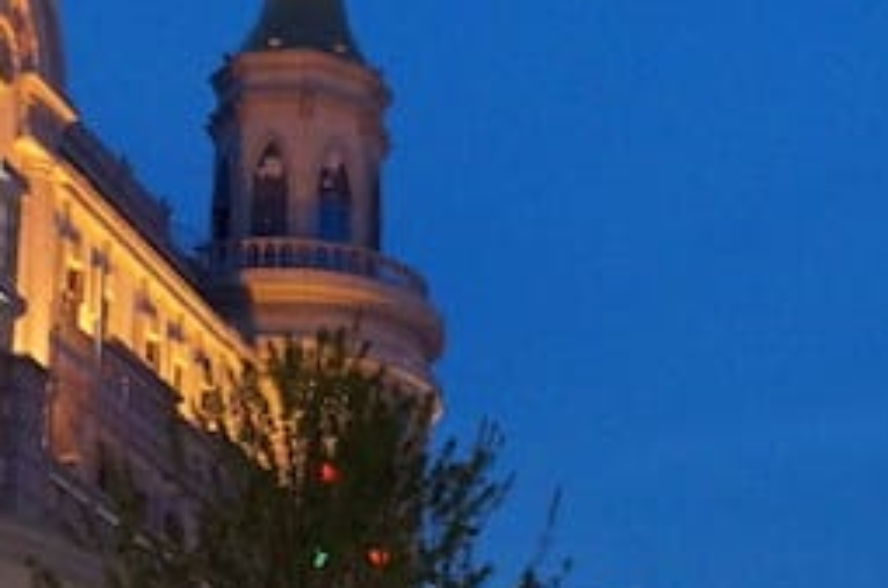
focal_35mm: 113
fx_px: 2782
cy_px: 811
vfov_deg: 11.7
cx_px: 770
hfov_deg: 17.9
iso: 3200
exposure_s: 1/160
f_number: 4.5
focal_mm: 24
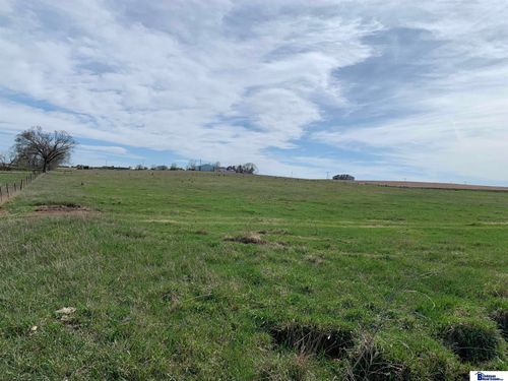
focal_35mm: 26
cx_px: 254
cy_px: 190
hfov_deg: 67.3
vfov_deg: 53.1
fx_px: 382
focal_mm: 4.25
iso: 25
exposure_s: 1/5714
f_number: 1.8
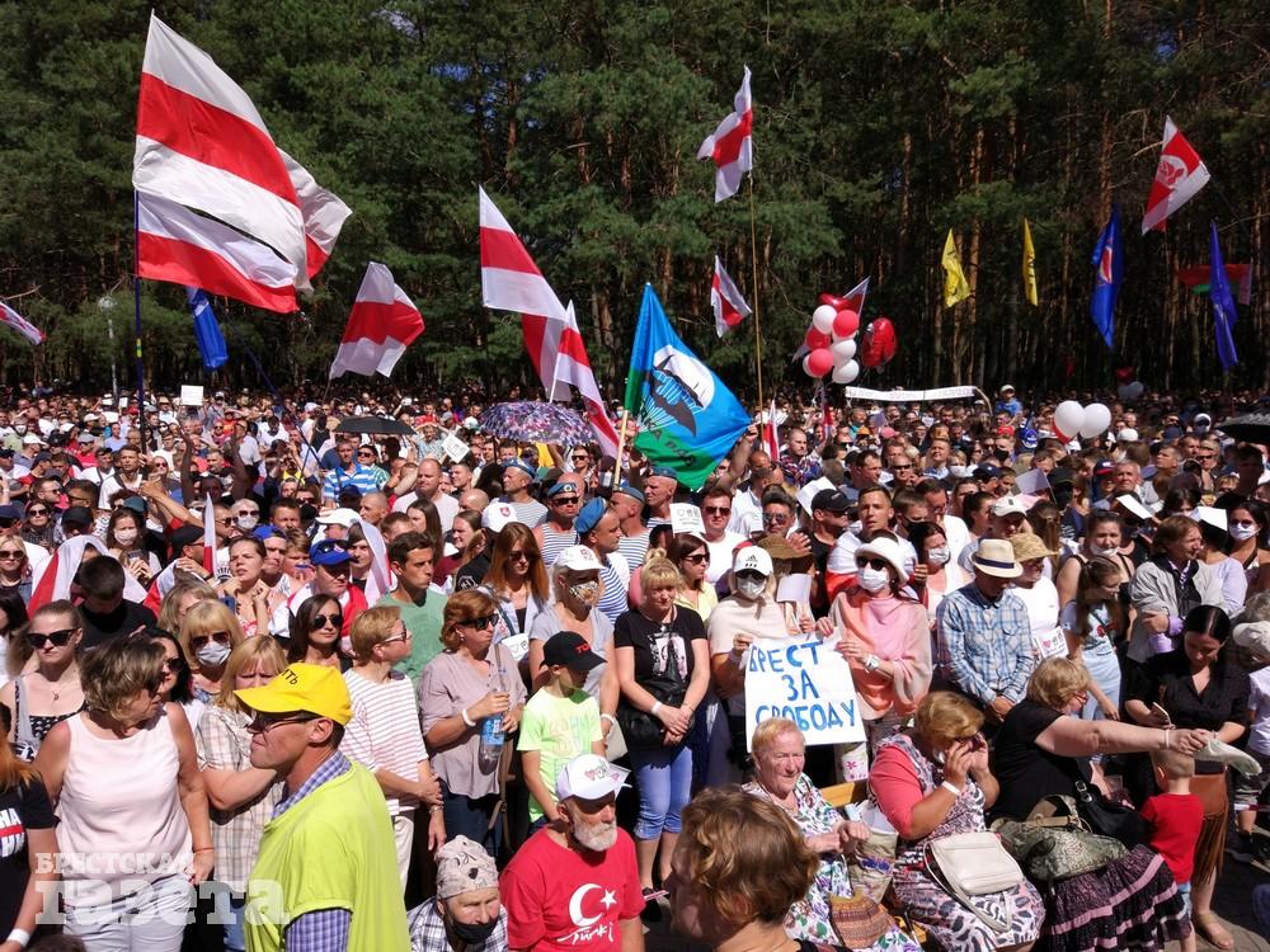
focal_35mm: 28
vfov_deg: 49.7
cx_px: 635
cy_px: 476
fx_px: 1027
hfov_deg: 63.4
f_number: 2
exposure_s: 1/1708
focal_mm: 4.26
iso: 100
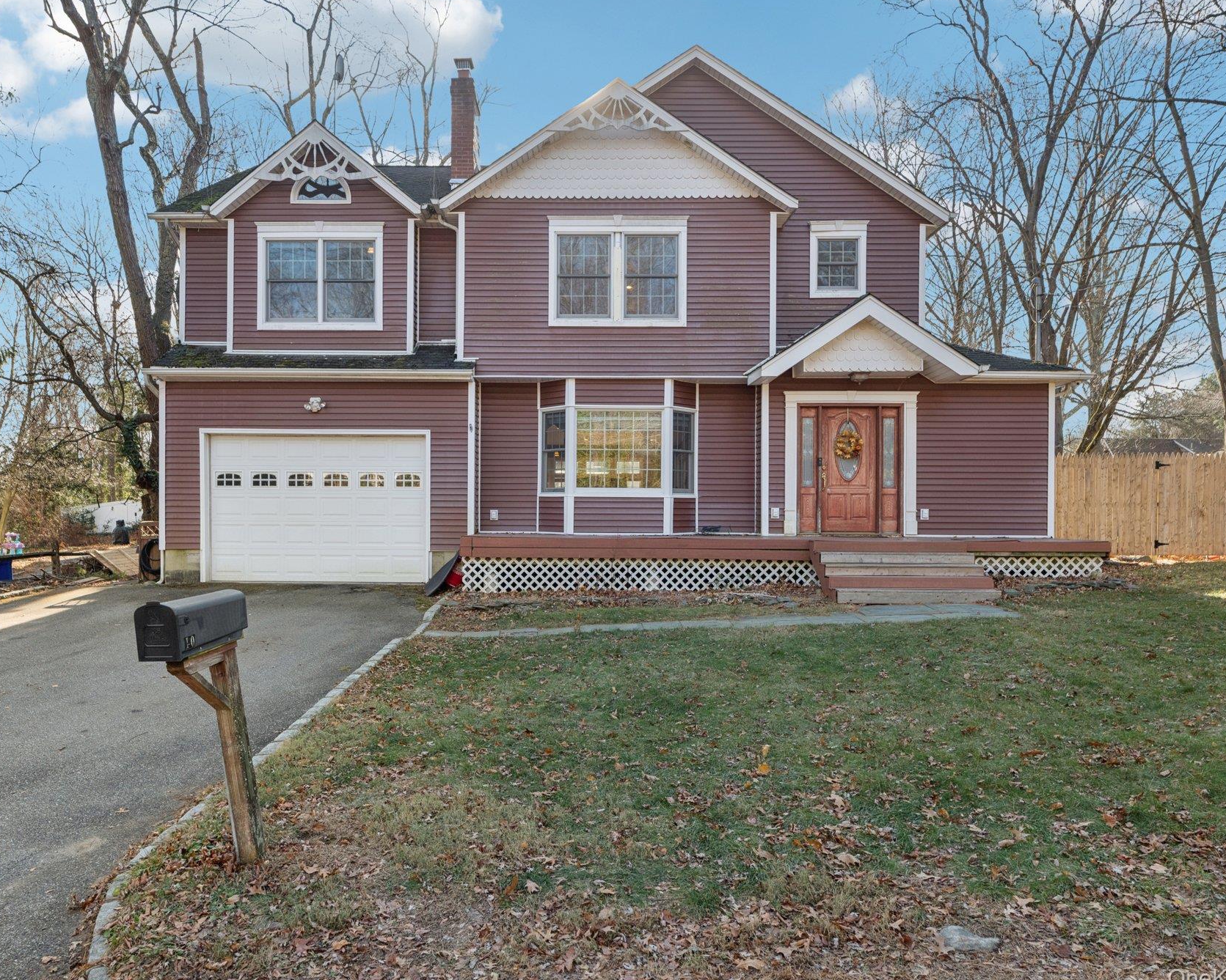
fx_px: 835
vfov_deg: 60.9
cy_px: 495
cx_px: 566
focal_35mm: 23
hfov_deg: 72.5
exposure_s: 1/125
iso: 250
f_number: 8
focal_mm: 20
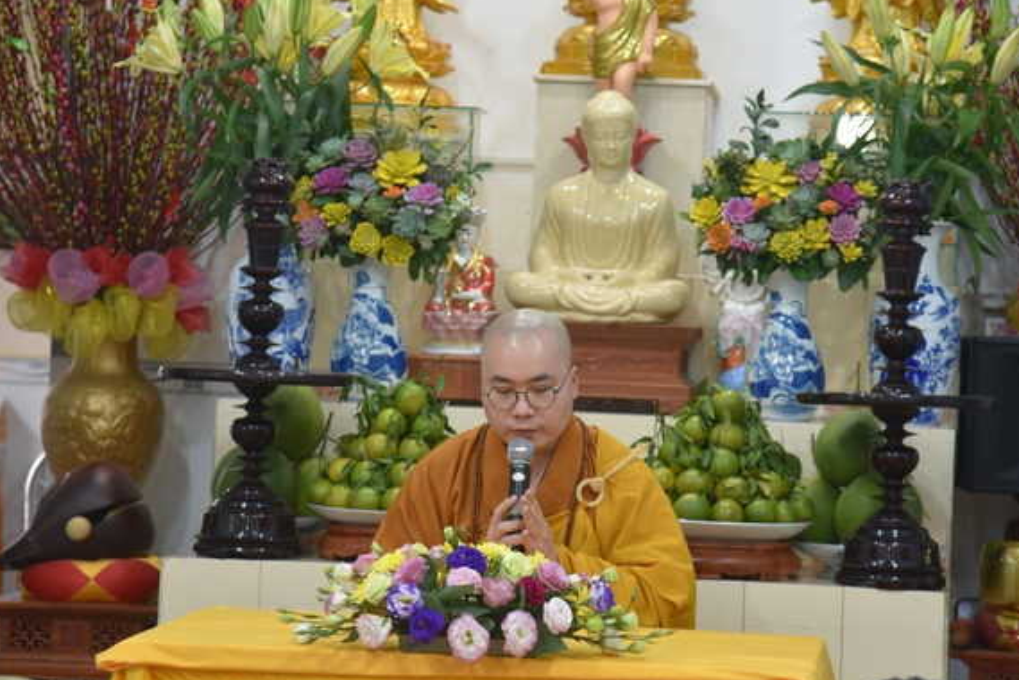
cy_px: 374
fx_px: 3880
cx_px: 539
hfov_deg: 15.0
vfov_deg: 10.0
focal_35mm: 137
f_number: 4
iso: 800
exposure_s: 1/60
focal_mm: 120
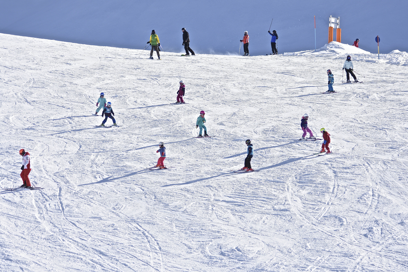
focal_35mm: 270
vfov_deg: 5.1
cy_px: 136
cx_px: 204
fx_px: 3060
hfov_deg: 7.6
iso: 200
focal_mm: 180
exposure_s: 1/1250
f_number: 5.3
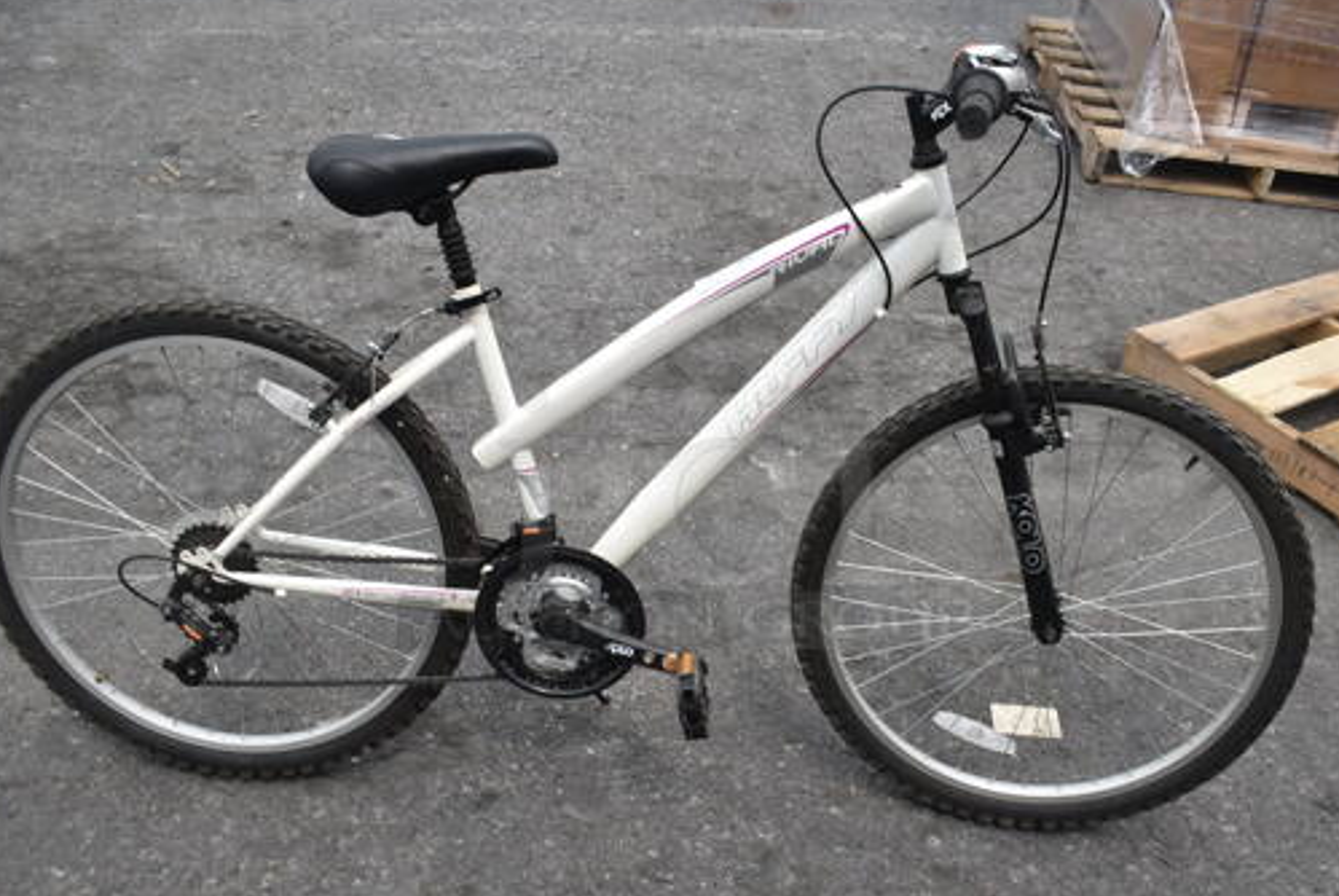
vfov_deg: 40.0
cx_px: 698
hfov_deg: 57.1
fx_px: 1229
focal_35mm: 33
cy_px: 507
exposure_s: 1/400
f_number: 5
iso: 100
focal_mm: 18
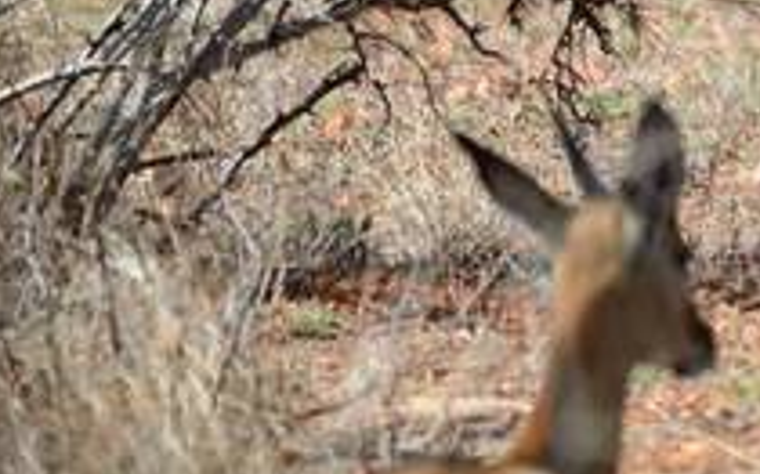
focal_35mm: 2031
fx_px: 42045
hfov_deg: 1.0
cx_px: 1078
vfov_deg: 0.6
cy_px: -9
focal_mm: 400
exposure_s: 1/640
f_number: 5.6
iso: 220
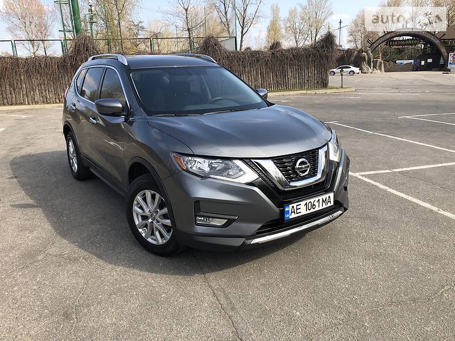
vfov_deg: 49.7
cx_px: 228
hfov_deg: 63.4
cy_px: 170
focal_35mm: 28
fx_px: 368
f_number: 1.8
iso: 20
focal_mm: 4
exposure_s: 1/1000
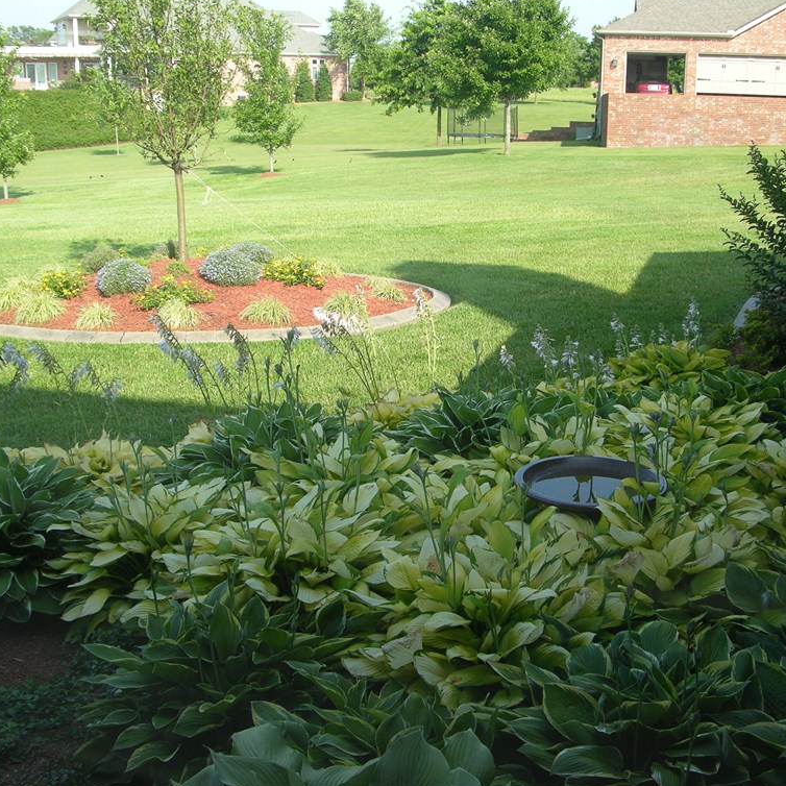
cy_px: 390
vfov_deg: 40.0
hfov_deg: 40.0
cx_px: 427
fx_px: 1079
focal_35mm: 42
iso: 50
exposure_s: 1/73.2
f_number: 4
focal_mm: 8.9
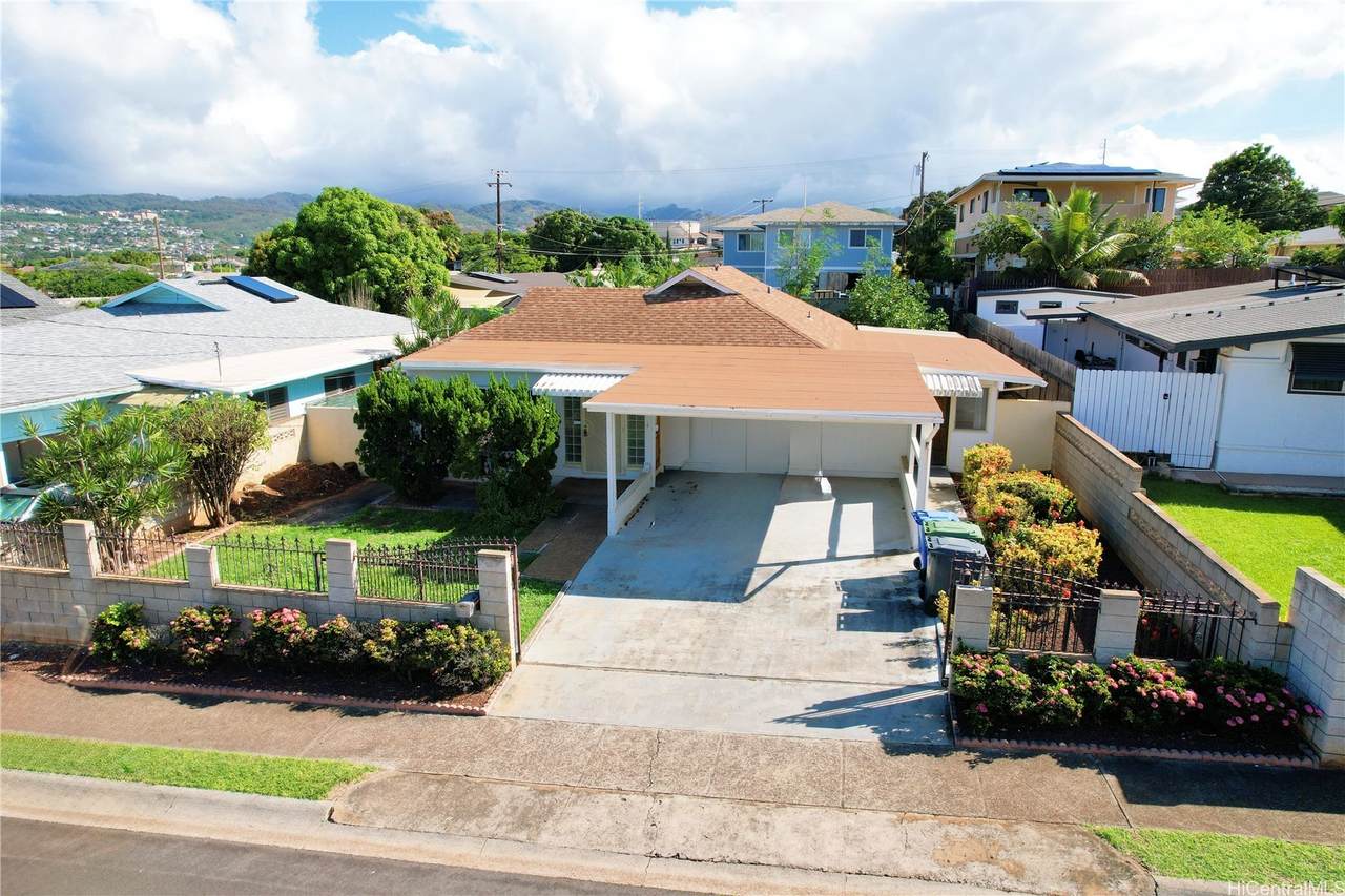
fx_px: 822
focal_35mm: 22
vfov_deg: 57.2
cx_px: 672
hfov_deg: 78.6
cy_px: 448
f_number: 2.8
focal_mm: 8.38
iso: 130
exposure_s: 1/2000
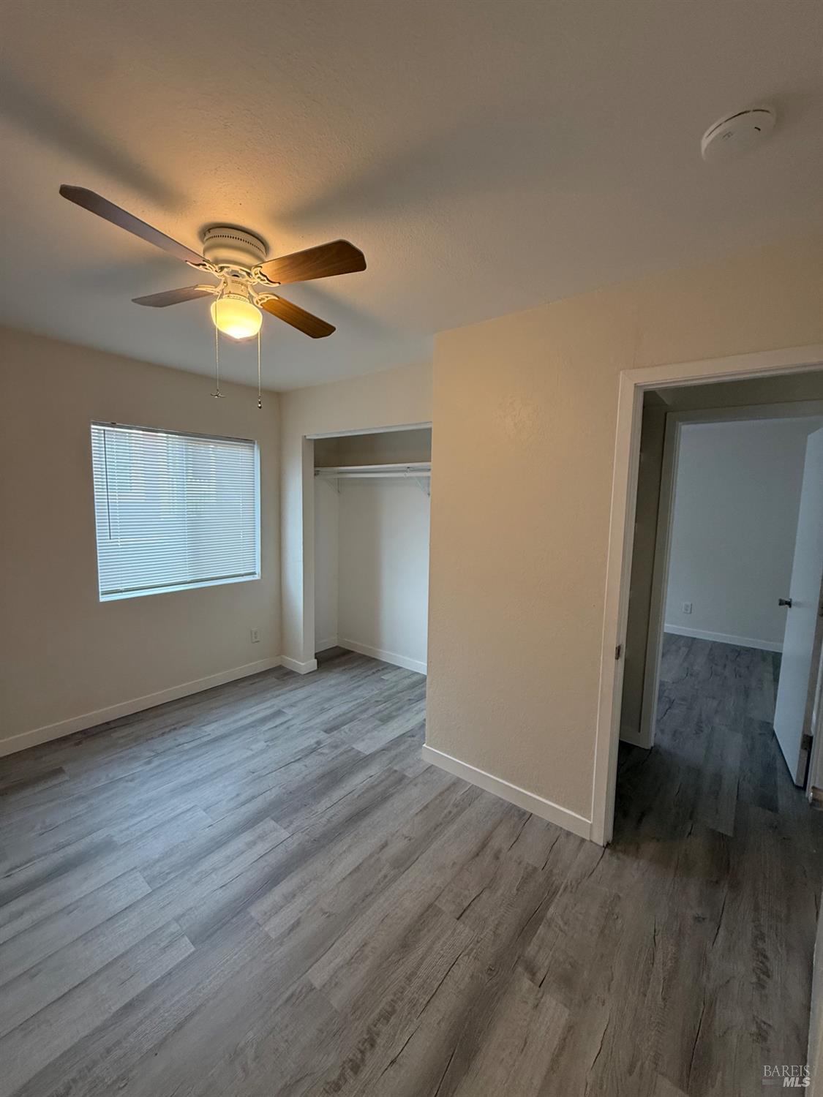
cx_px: 412
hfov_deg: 85.7
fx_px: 444
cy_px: 548
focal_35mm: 14
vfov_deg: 102.1
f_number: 2.2
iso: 200
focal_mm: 2.22
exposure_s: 1/120
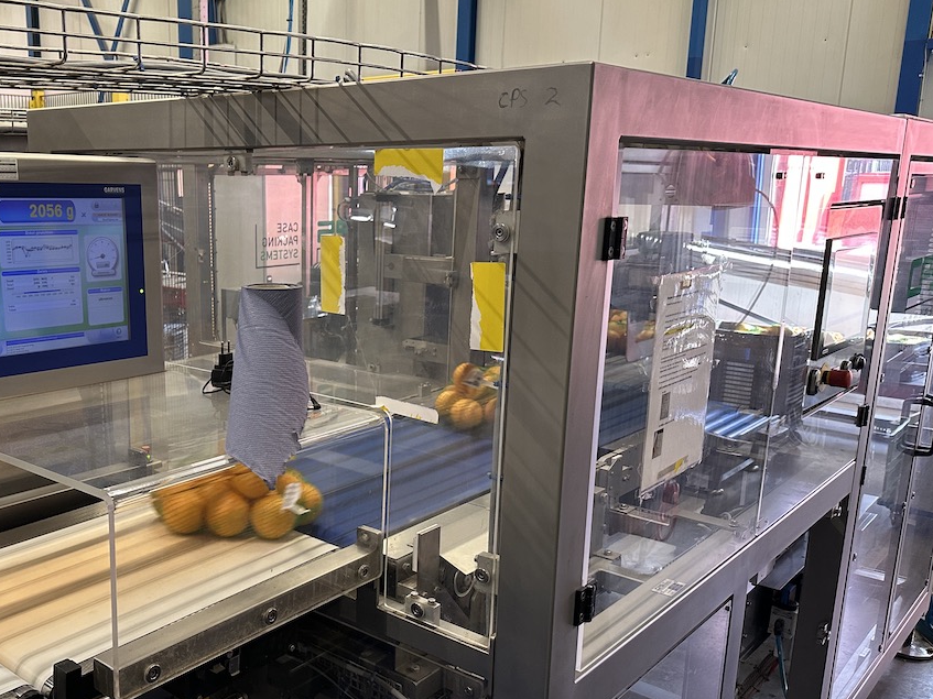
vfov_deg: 41.7
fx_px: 916
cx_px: 295
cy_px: 404
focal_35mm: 34
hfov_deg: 52.7
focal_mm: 6.86
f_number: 1.78
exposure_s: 1/62
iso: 250
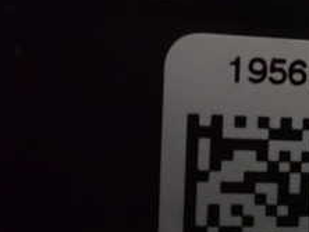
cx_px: 411
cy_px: 129
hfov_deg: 21.6
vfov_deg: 18.2
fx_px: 724
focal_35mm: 81
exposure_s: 1/25
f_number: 2.3
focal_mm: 5.4
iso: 1600
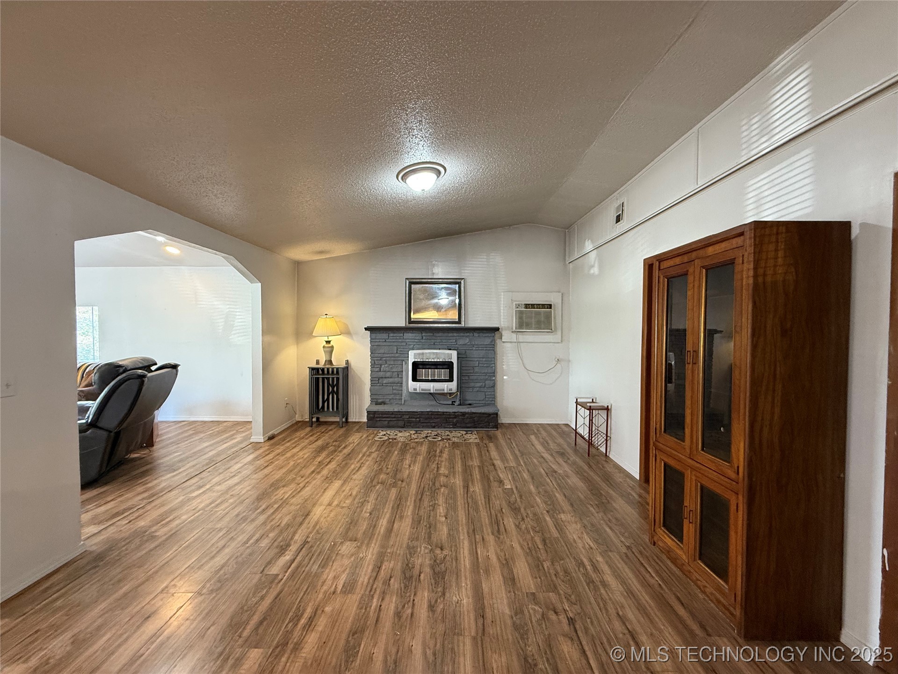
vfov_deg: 85.7
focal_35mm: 14
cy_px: 337
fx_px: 363
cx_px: 449
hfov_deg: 102.1
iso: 400
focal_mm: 2.22
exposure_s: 1/60
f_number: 2.2
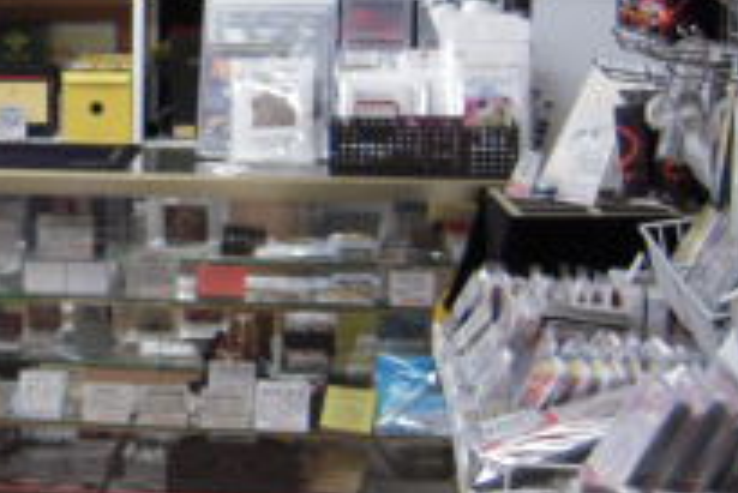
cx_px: -248
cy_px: 126
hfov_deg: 16.1
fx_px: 2462
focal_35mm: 120
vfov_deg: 11.4
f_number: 3
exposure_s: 1/40
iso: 200
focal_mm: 6.5
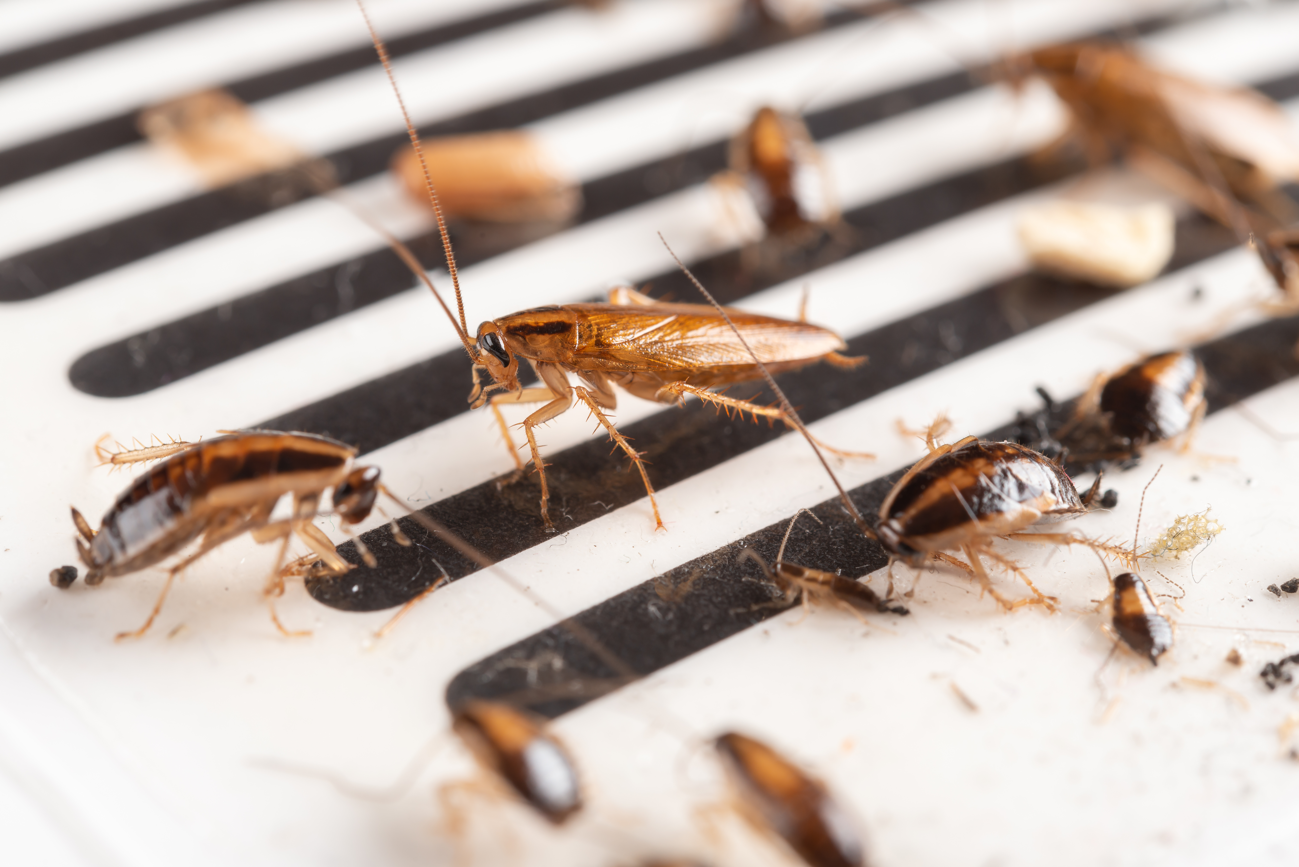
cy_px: 434
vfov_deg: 22.6
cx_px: 650
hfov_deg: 33.4
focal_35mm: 60
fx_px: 2166
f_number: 16
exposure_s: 1/160
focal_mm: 60
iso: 160
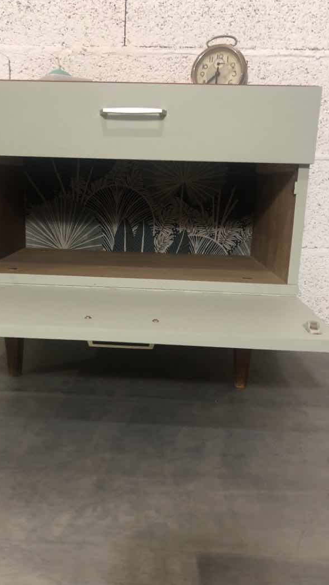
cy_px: 291
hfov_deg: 37.6
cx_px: 125
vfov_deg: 62.6
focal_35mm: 31
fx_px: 481
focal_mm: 3.99
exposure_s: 1/14
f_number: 1.8
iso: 100
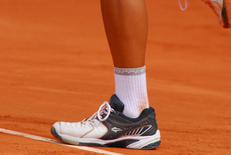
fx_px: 4529
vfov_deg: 2.0
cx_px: 138
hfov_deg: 2.9
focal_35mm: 705
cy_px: 38
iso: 320
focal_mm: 280
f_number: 5.6
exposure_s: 1/800
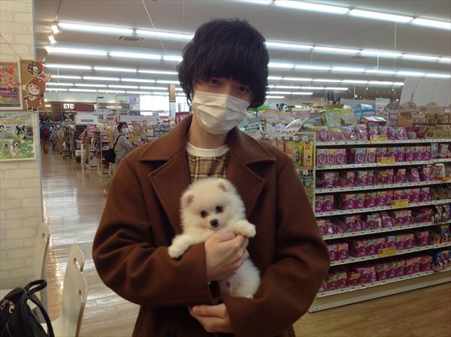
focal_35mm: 35
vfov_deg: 40.6
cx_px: 226
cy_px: 168
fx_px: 455
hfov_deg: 52.7
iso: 64
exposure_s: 1/60
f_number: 2.4
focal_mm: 4.28
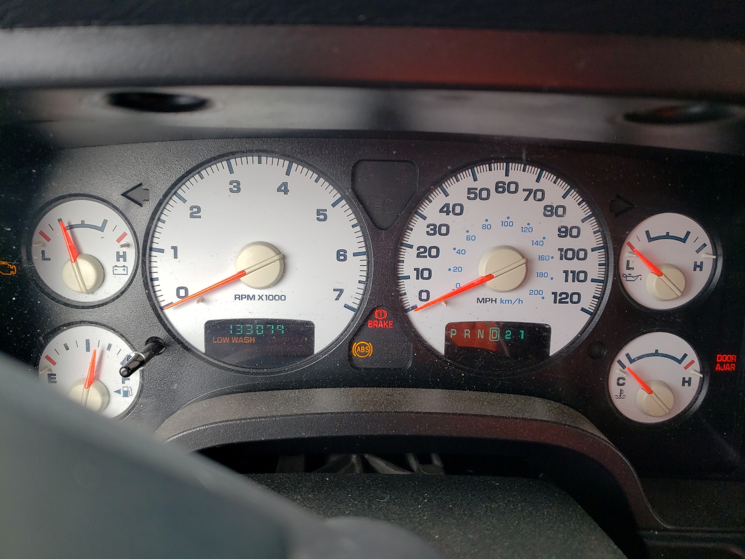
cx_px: 372
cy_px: 280
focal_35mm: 26
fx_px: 560
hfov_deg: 67.3
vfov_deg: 53.1
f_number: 1.5
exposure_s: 1/172
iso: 50
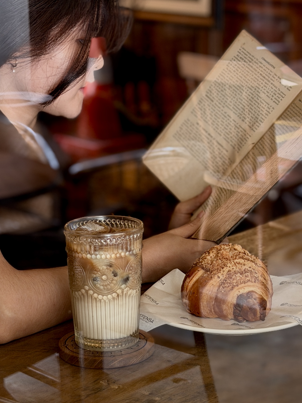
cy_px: 138
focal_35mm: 81
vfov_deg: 24.0
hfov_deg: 18.2
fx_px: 942
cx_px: 136
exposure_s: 1/50
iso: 200
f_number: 1.78
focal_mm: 6.76
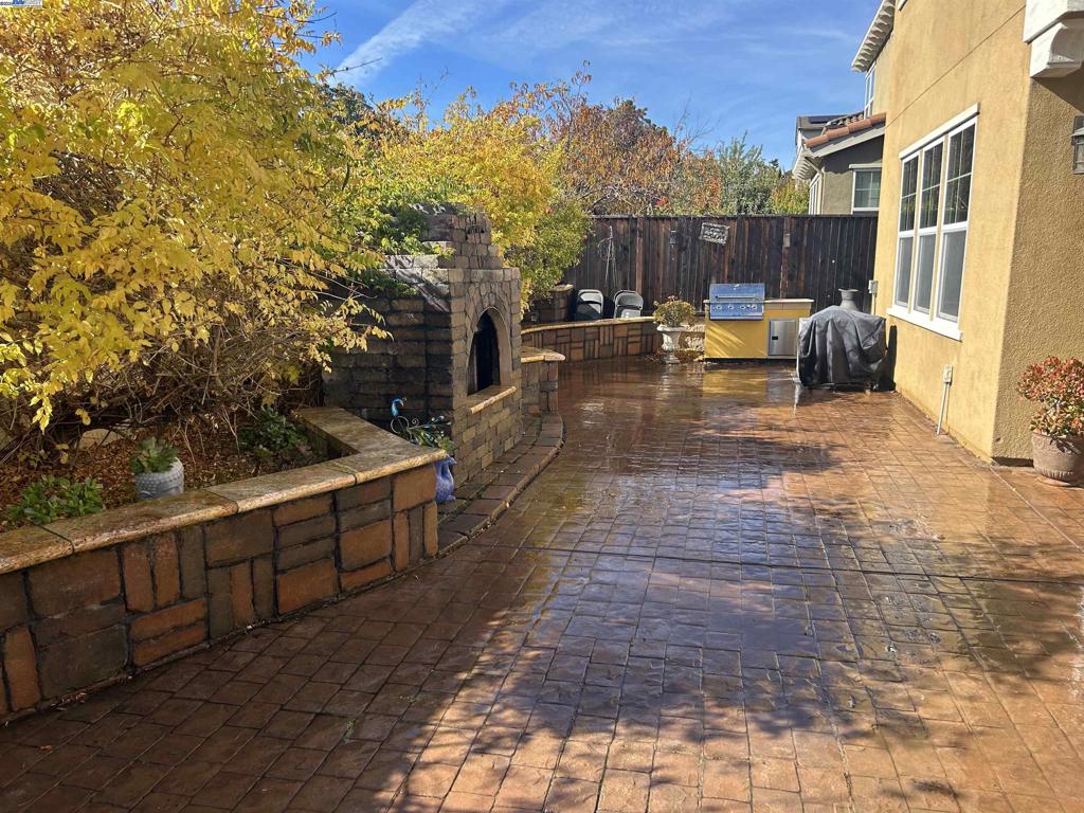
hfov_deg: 67.3
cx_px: 542
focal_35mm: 26
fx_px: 814
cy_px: 406
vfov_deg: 53.1
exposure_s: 1/1079
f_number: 1.5
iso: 50
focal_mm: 5.7
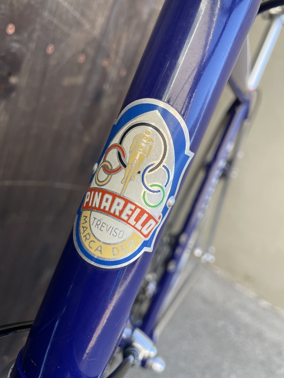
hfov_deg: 53.1
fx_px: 284
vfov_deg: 67.3
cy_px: 189
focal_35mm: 26
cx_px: 142
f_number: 1.6
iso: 32
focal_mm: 4.2
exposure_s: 1/179
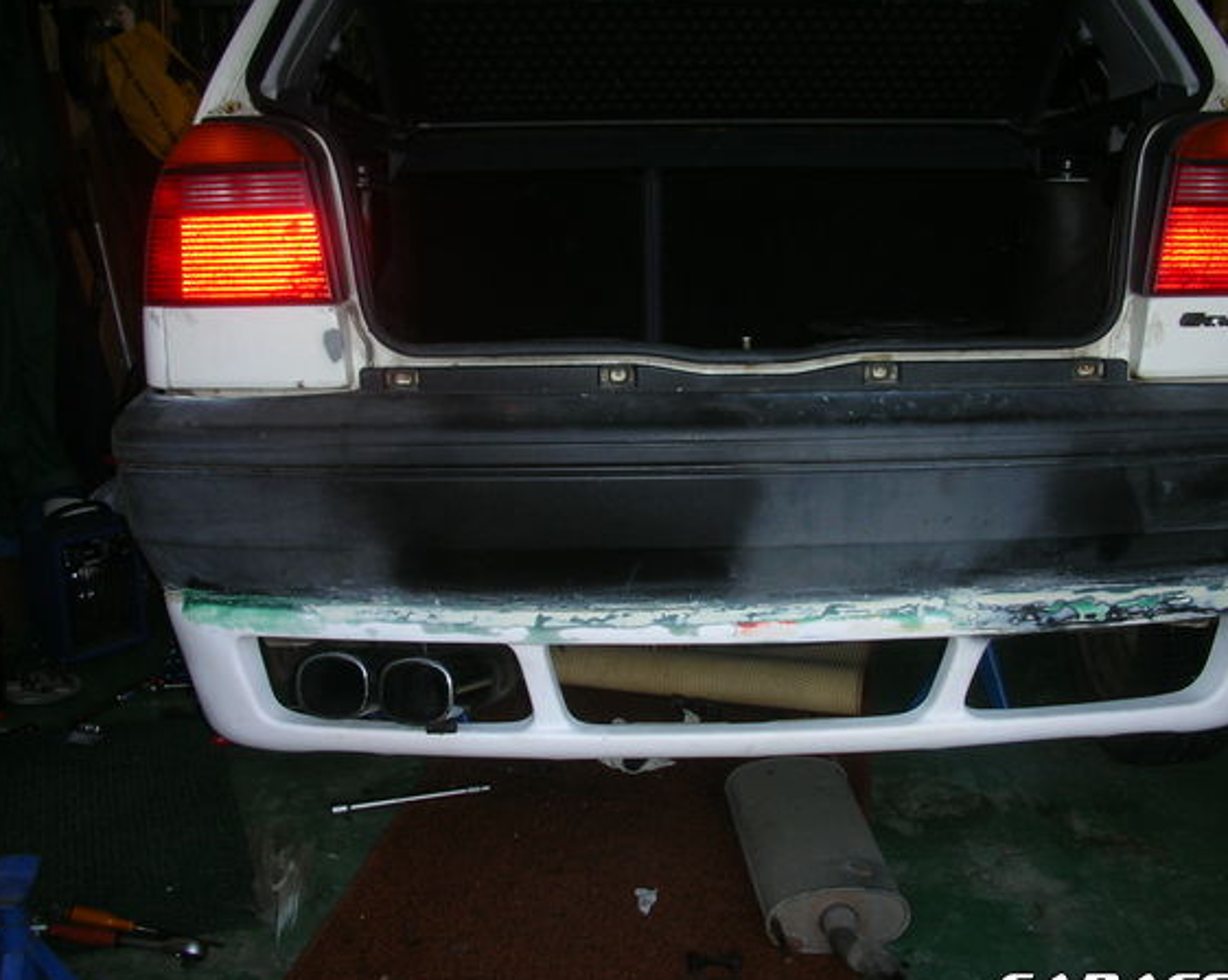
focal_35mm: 39
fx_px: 1416
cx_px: 672
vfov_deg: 38.2
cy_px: 481
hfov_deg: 46.8
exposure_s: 1/60.1
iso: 50
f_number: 3
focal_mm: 5.8
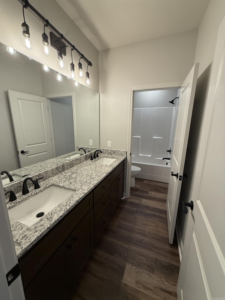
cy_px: 150
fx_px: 121
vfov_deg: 102.1
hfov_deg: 85.7
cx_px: 112
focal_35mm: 14
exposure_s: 1/120
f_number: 2.2
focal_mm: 2.22
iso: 160
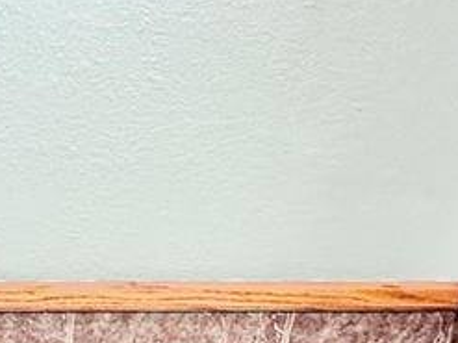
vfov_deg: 21.9
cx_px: -54
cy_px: 482
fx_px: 767
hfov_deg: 29.7
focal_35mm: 58
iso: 500
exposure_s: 1/60
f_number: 2.2
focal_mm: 2.22
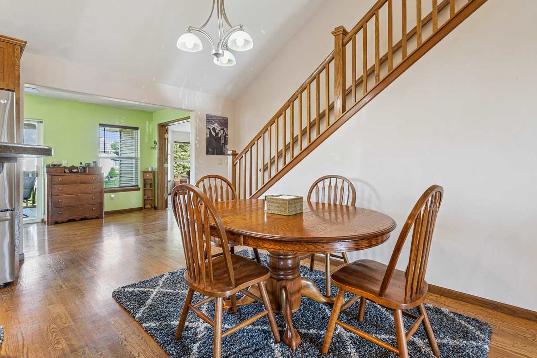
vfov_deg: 70.4
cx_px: 258
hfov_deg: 93.2
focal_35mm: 17
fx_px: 254
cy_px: 170
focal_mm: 16
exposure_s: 1/6
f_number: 8
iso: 400
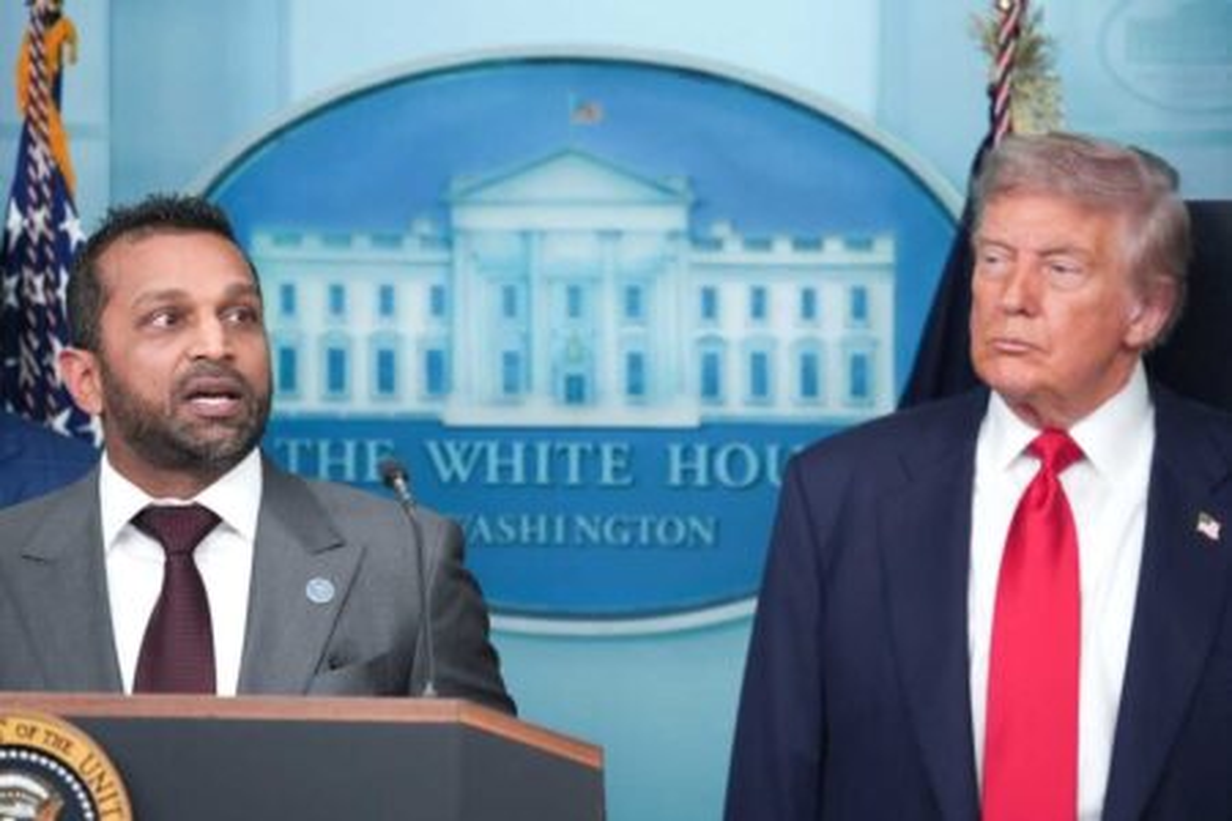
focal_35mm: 282
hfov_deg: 7.3
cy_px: 410
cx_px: 616
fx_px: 9650
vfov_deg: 4.9
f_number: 5.6
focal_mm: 282
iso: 4000
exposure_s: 1/320
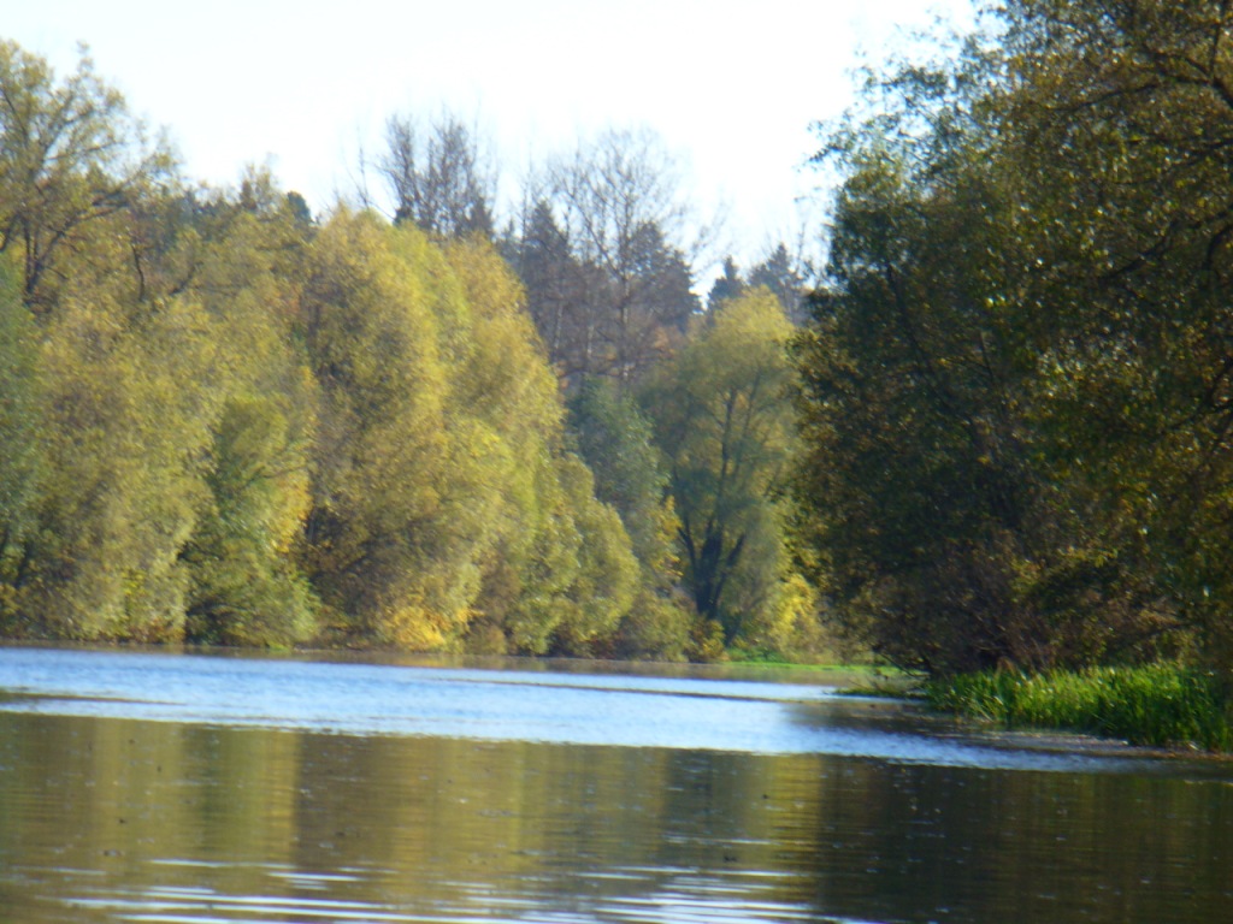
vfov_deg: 6.7
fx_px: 7907
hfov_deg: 8.9
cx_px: 616
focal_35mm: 222
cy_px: 462
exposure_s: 1/250
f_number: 4.5
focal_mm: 36.6
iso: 80
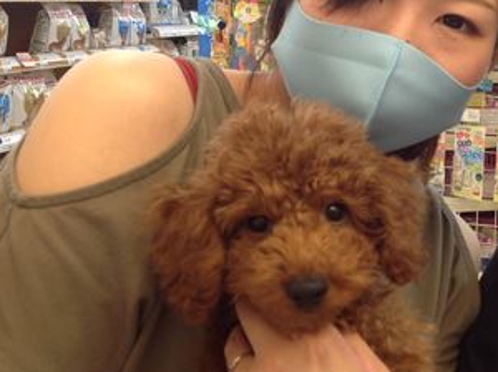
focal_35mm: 70
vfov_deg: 20.8
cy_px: 105
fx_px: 1005
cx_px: 456
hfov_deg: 26.8
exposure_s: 1/20
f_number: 2.4
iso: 50
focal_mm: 4.28
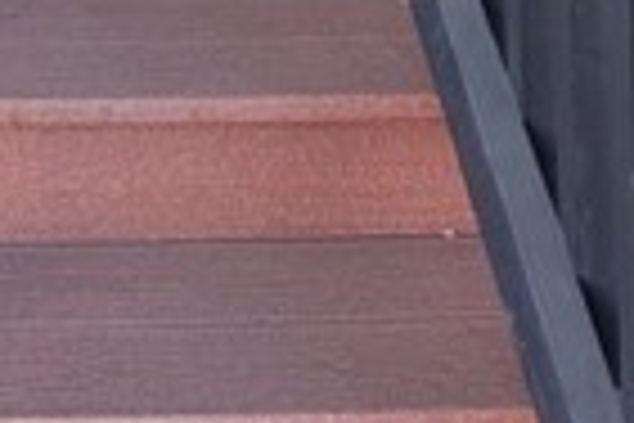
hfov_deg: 17.1
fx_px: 1990
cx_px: -180
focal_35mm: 113
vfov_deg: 10.0
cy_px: -702
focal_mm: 6.76
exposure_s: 1/284
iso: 100
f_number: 1.78
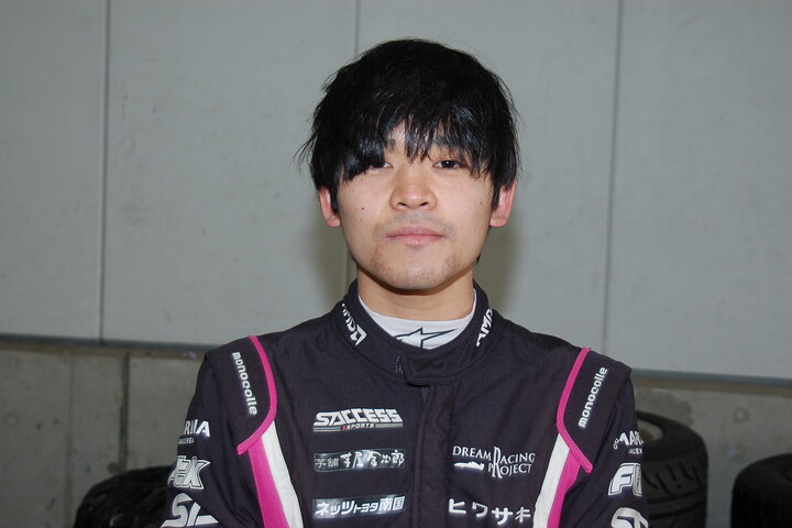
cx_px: 396
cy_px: 264
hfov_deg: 29.9
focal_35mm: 68
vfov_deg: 20.2
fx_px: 1485
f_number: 4.5
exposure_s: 1/60
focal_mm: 45
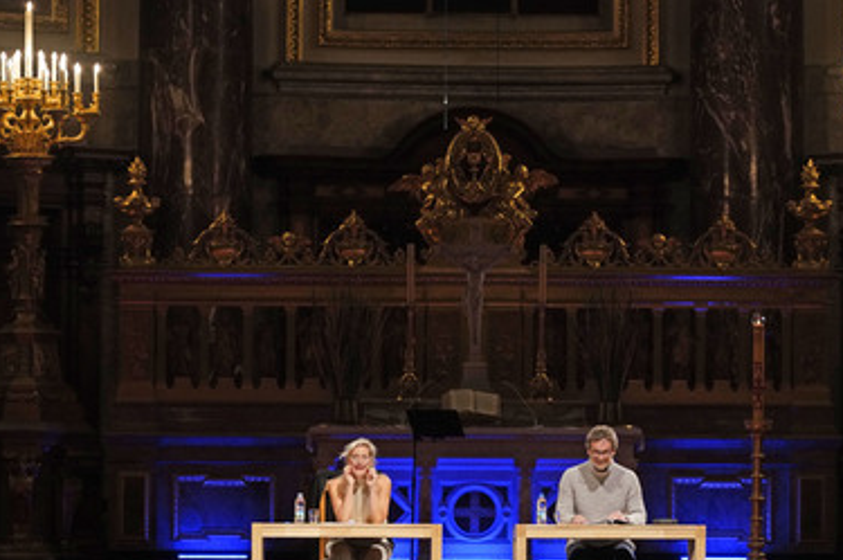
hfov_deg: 11.6
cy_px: 295
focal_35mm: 178
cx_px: 460
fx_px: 4163
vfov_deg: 7.7
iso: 3200
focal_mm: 148
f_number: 5.6
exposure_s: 1/160
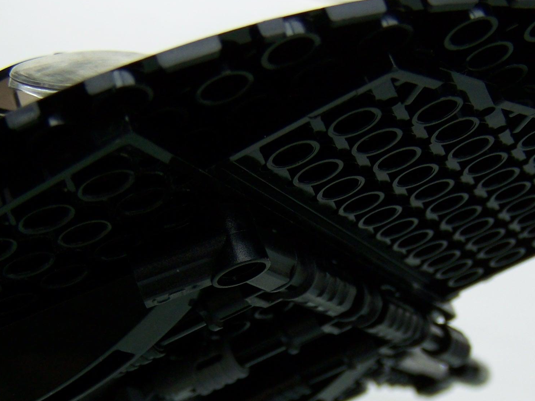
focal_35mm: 79
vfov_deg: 18.4
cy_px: 349
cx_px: 292
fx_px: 1221
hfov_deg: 24.7
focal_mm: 6.3
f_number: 2.8
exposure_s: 1/200
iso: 64
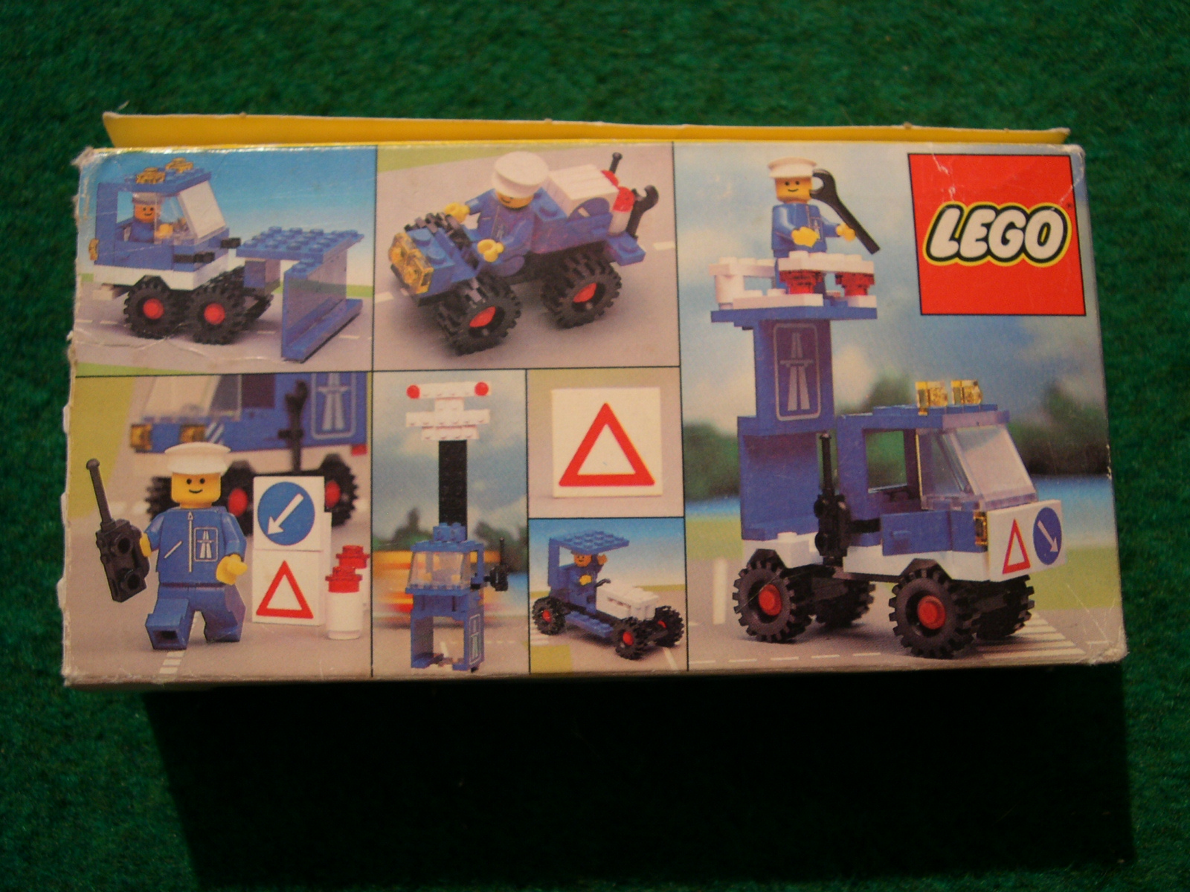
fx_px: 1306
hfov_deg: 49.0
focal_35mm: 38
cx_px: 595
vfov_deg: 37.7
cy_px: 446
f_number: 2.8
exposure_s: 1/8.1
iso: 140
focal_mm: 8
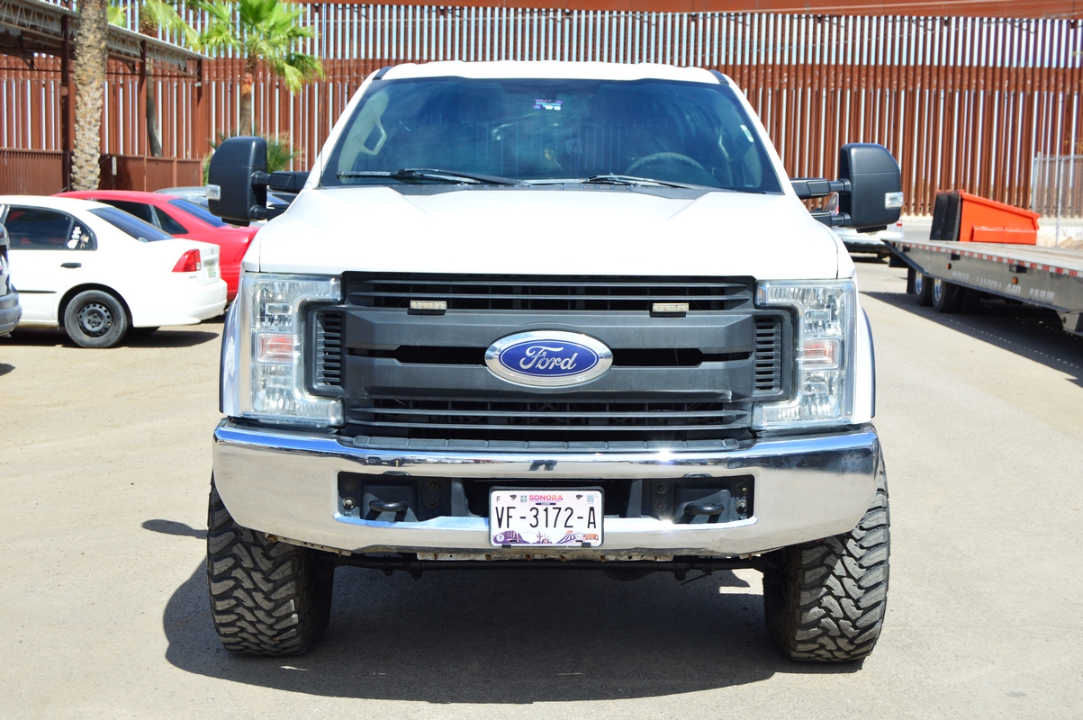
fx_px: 1578
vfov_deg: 25.7
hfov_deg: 37.9
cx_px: 542
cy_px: 360
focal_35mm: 52
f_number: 7.1
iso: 100
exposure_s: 1/250
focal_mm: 35
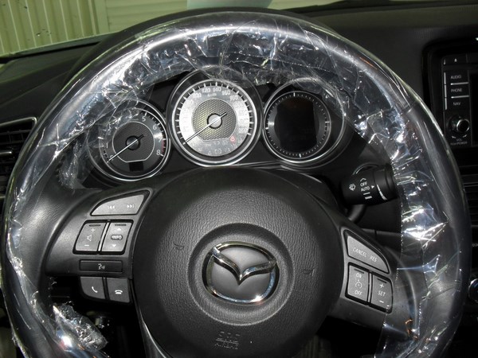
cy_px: 179
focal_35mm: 35
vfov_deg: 40.7
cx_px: 239
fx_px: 483
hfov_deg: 52.6
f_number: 3.2
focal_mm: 6.3
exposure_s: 1/45
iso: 200
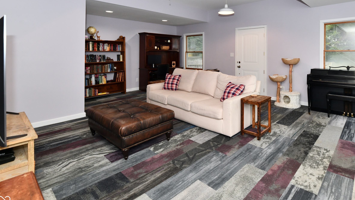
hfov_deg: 87.9
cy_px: 56
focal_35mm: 19
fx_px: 179
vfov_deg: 56.2
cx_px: 221
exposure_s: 1/60
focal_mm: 14
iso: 640
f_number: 6.3
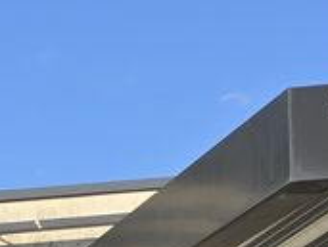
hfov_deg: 9.4
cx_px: -675
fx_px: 1529
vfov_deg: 8.3
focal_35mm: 161
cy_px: 643
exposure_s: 1/713
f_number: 1.7
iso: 12
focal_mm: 6.3
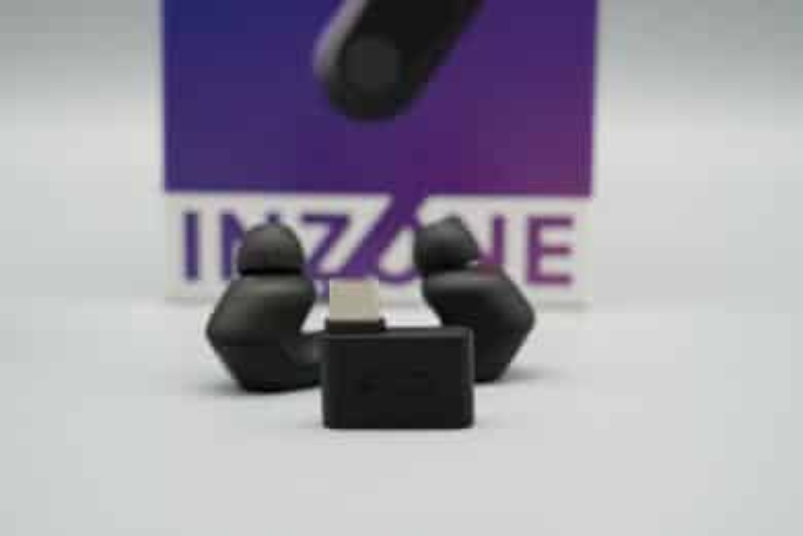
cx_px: 402
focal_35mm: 105
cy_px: 268
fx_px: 2342
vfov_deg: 13.0
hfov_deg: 19.5
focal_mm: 105
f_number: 9
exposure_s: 1/125
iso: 1250
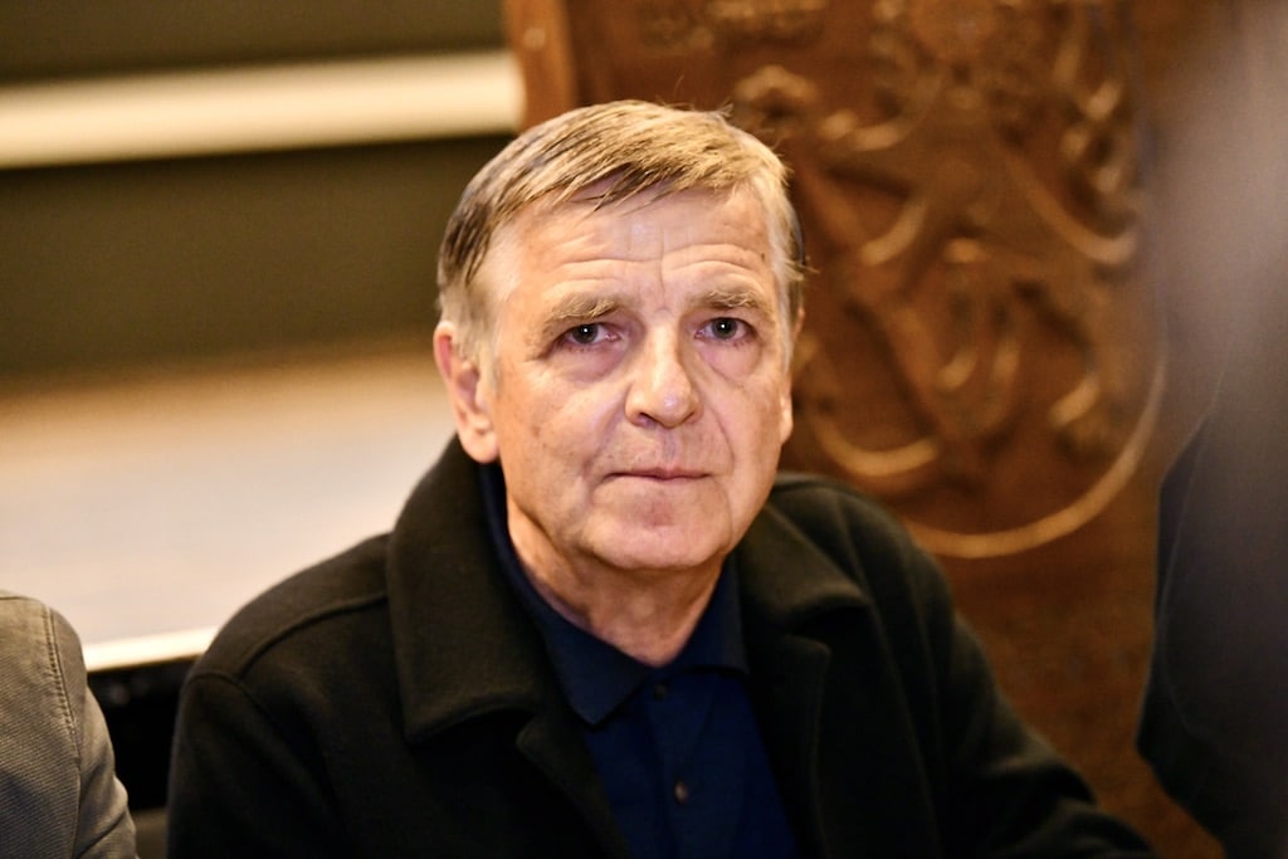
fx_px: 3936
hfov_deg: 18.6
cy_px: 430
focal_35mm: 110
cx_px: 644
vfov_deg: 12.5
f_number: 2.8
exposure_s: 1/160
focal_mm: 110
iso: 5000
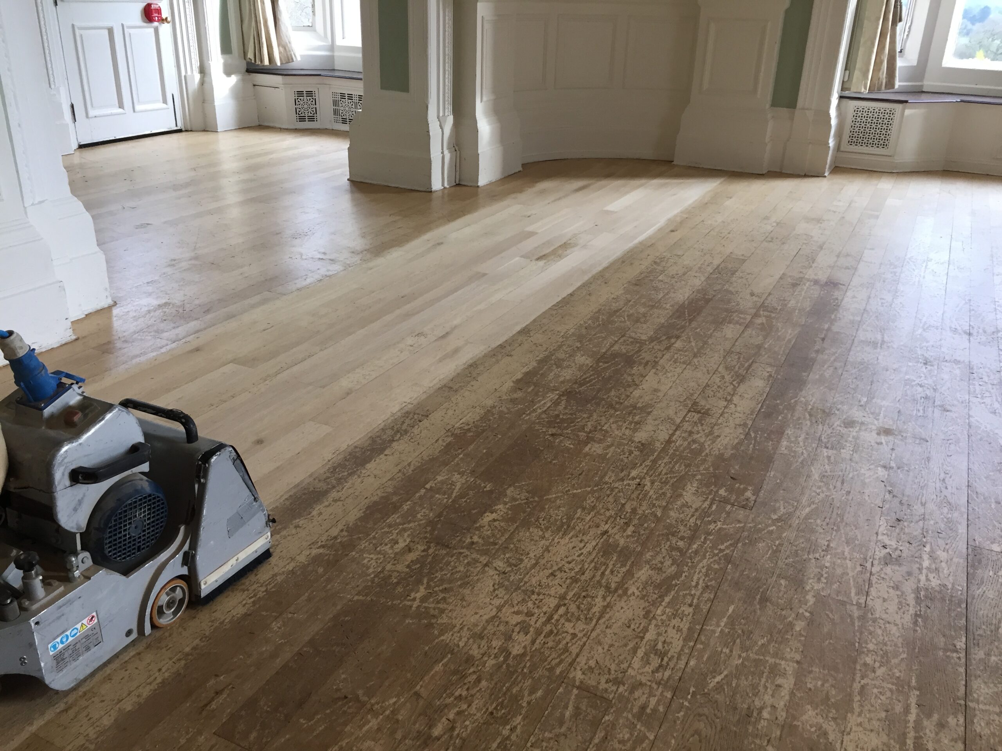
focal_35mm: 29
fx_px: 839
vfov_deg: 48.2
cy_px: 376
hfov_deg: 61.7
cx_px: 501
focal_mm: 4.15
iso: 32
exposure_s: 1/30
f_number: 2.2
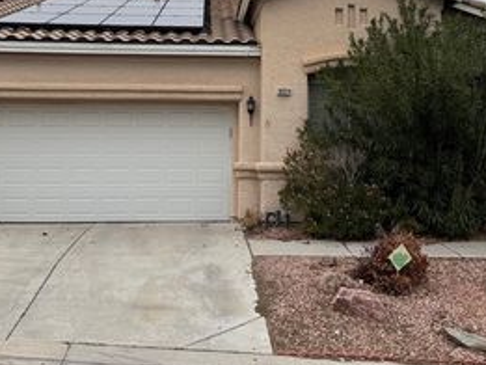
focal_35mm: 46
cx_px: 236
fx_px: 646
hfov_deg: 41.2
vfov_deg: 30.0
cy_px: 29
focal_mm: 6.76
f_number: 1.78
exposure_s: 1/4167
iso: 80
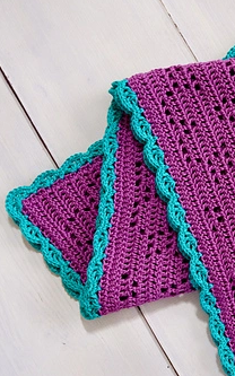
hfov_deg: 25.6
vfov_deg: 42.4
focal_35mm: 47
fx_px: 482
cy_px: 226
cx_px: 250
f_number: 4
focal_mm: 16
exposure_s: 1/100
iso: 1600
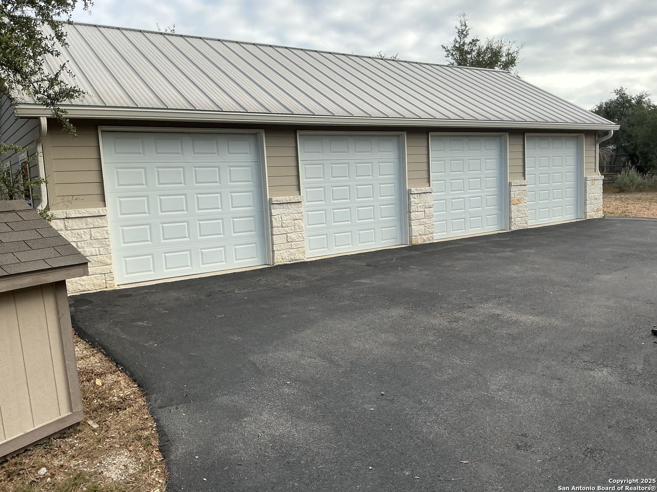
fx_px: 550
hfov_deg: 61.7
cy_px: 246
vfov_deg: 48.2
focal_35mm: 29
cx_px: 328
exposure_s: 1/898
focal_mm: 3
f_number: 1.8
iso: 25
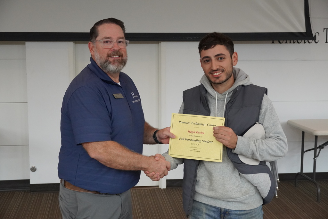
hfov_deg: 33.4
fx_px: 547
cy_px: 110
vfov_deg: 22.6
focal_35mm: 60
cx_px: 164
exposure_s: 1/160
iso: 3200
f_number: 5
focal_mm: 40
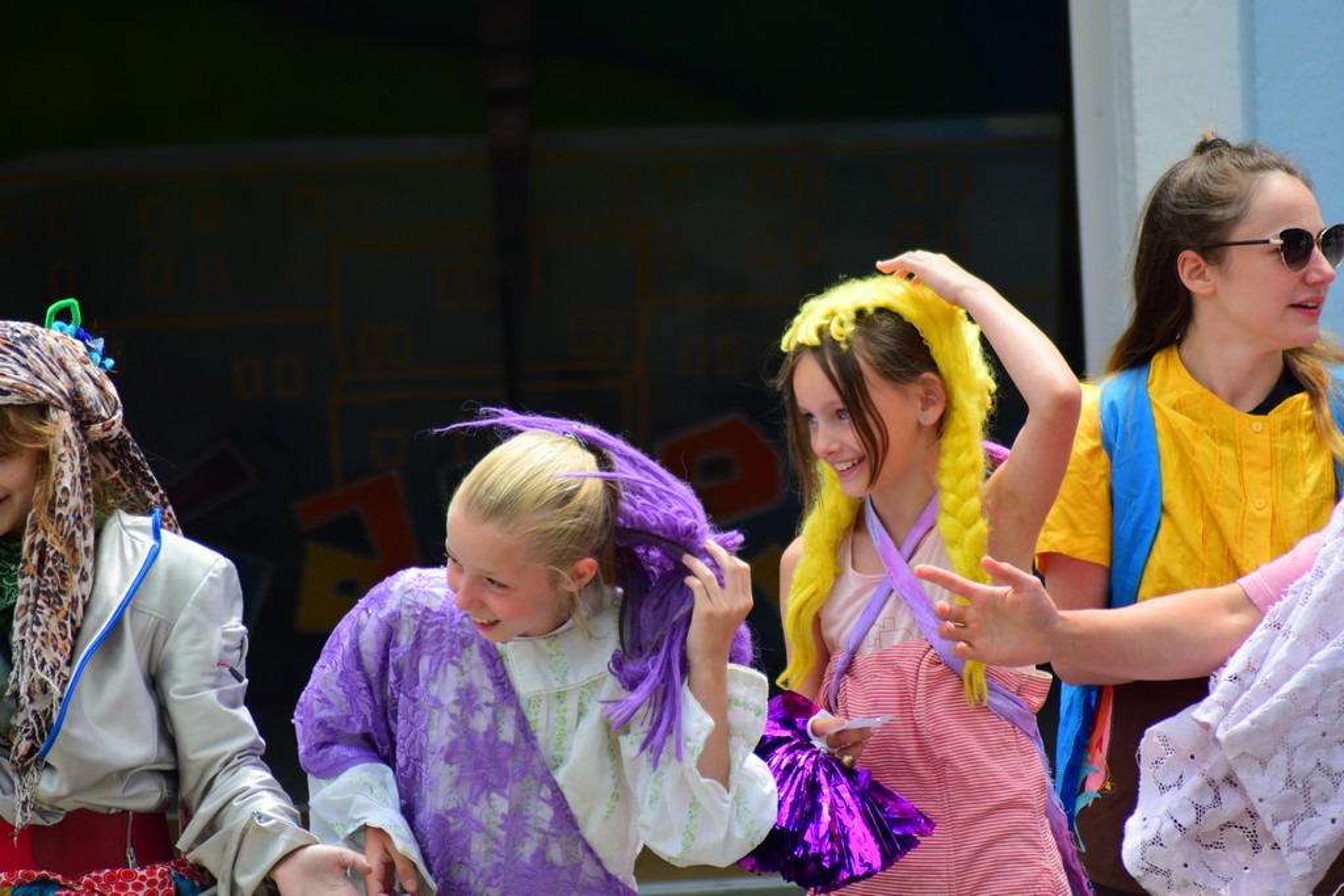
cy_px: 448
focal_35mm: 330
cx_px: 672
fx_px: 12321
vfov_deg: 4.2
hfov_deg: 6.2
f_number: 4.8
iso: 400
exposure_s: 1/1250
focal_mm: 220
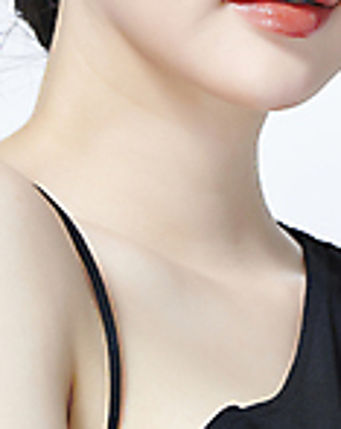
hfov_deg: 3.2
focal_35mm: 487
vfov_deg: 4.0
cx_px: 168
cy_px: 9
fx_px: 6163
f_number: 11
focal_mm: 190
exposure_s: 1/125
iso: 64
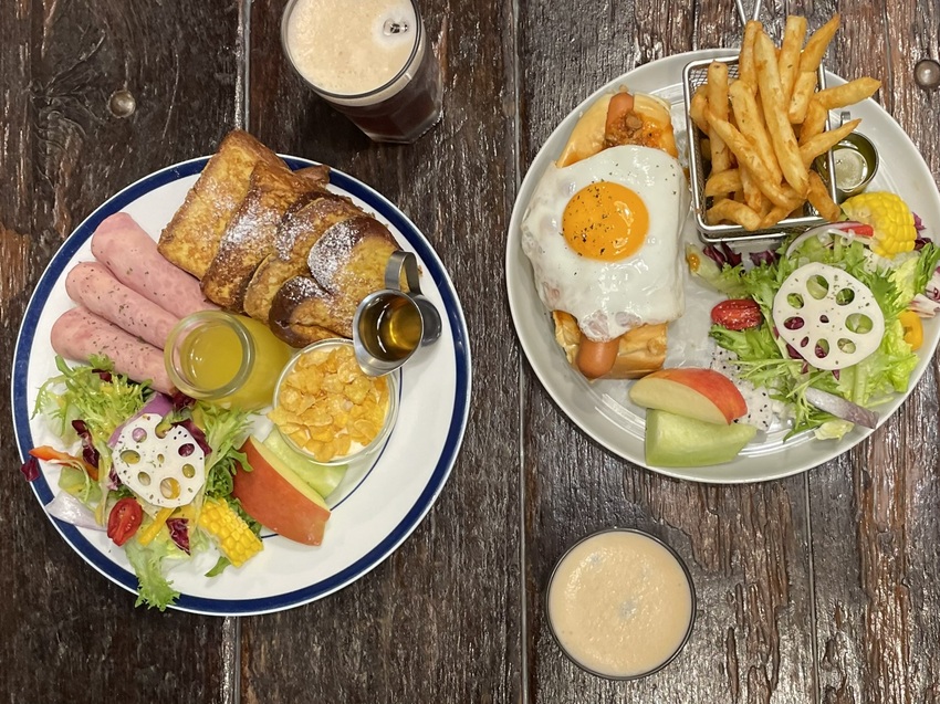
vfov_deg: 53.0
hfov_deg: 67.3
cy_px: 352
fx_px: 706
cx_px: 470
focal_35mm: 26
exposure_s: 1/40
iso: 160
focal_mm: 4.2
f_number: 1.6
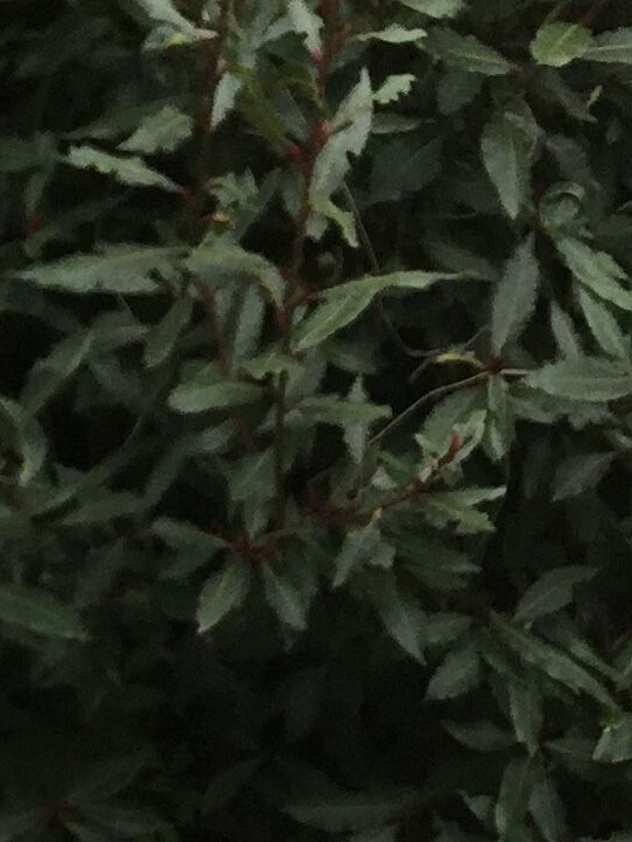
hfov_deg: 11.0
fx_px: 3212
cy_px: 1892
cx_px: -172
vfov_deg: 12.4
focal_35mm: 132
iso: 32
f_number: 2.2
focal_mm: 4.15
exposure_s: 1/384
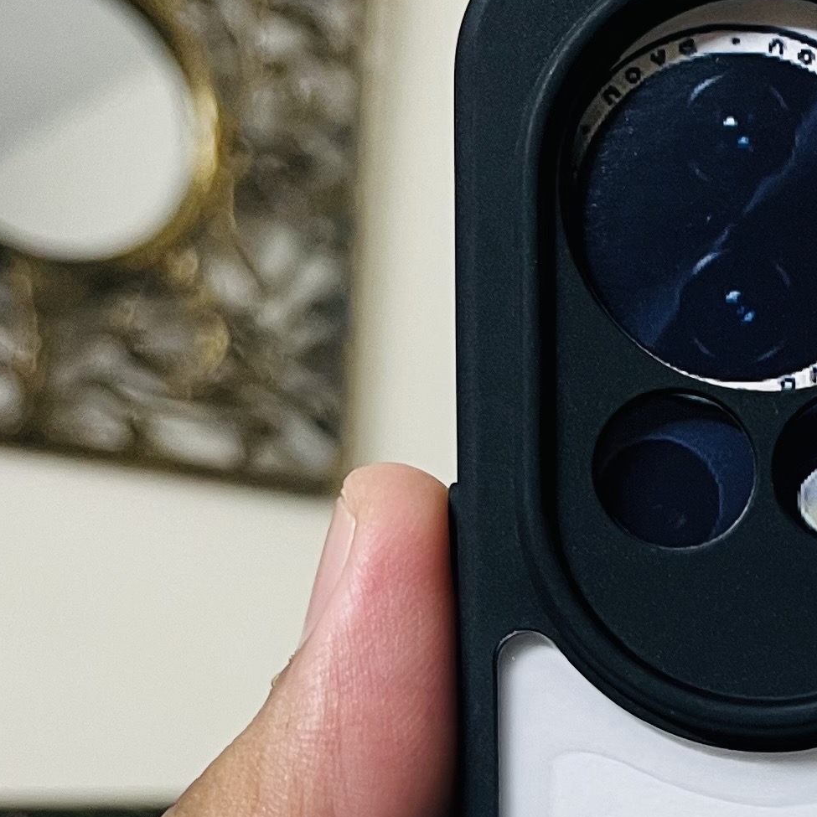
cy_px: 795
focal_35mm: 95
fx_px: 2537
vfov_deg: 17.9
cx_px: 1032
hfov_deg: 17.3
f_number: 1.6
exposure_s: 1/50
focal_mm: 5.1
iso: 80
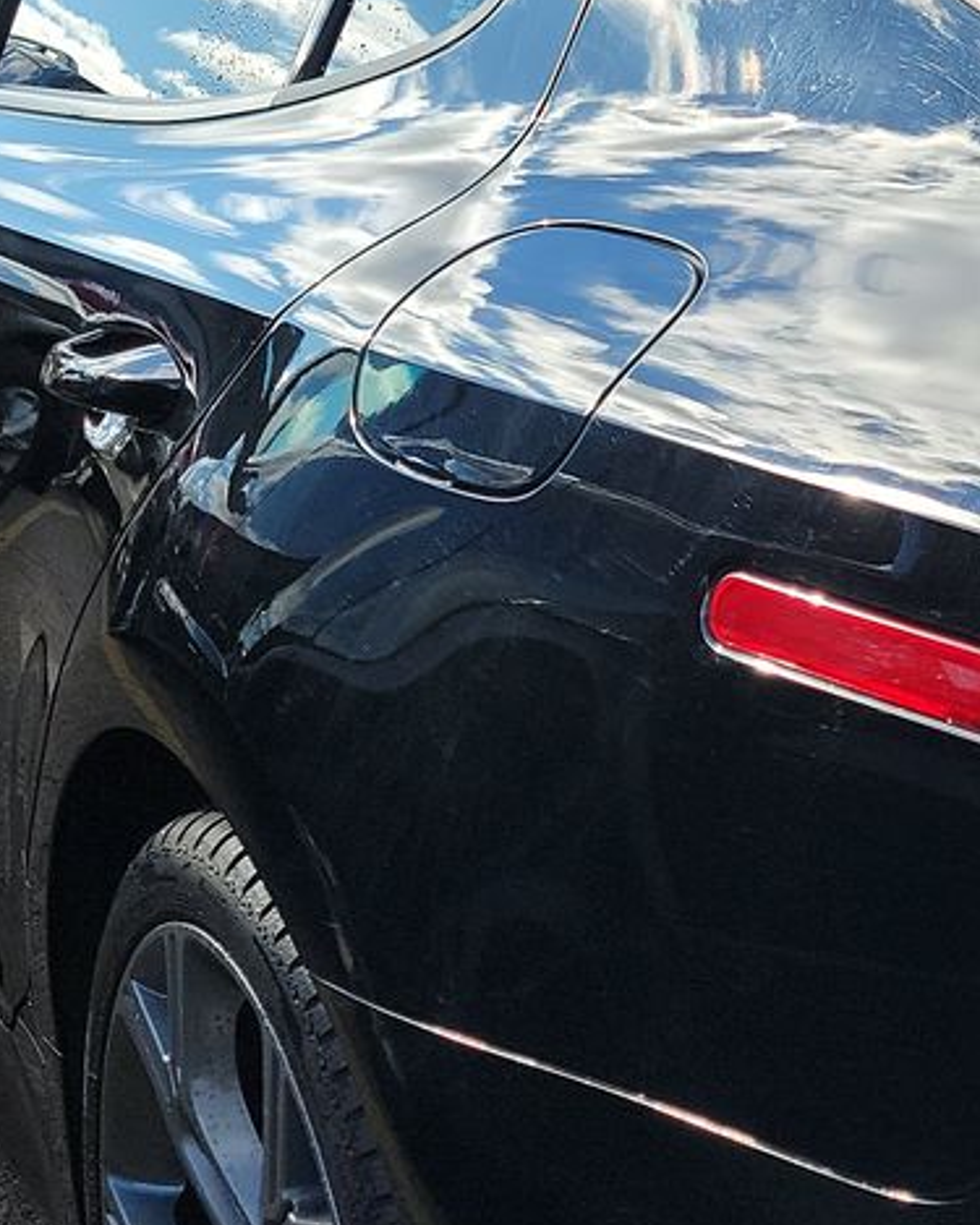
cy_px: 637
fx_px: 2901
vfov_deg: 23.9
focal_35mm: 80
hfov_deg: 18.2
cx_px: 1192
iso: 50
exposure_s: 1/341
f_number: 1.8
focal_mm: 6.7
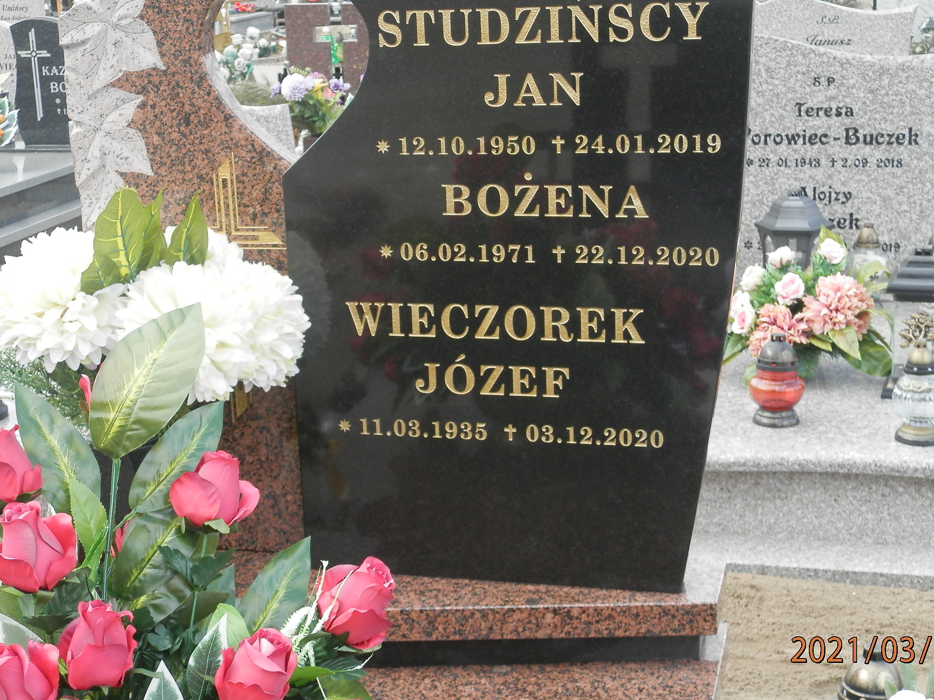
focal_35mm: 57
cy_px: 308
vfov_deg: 25.6
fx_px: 1538
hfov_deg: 33.8
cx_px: 462
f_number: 3.6
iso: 80
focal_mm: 8.2
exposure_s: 1/100
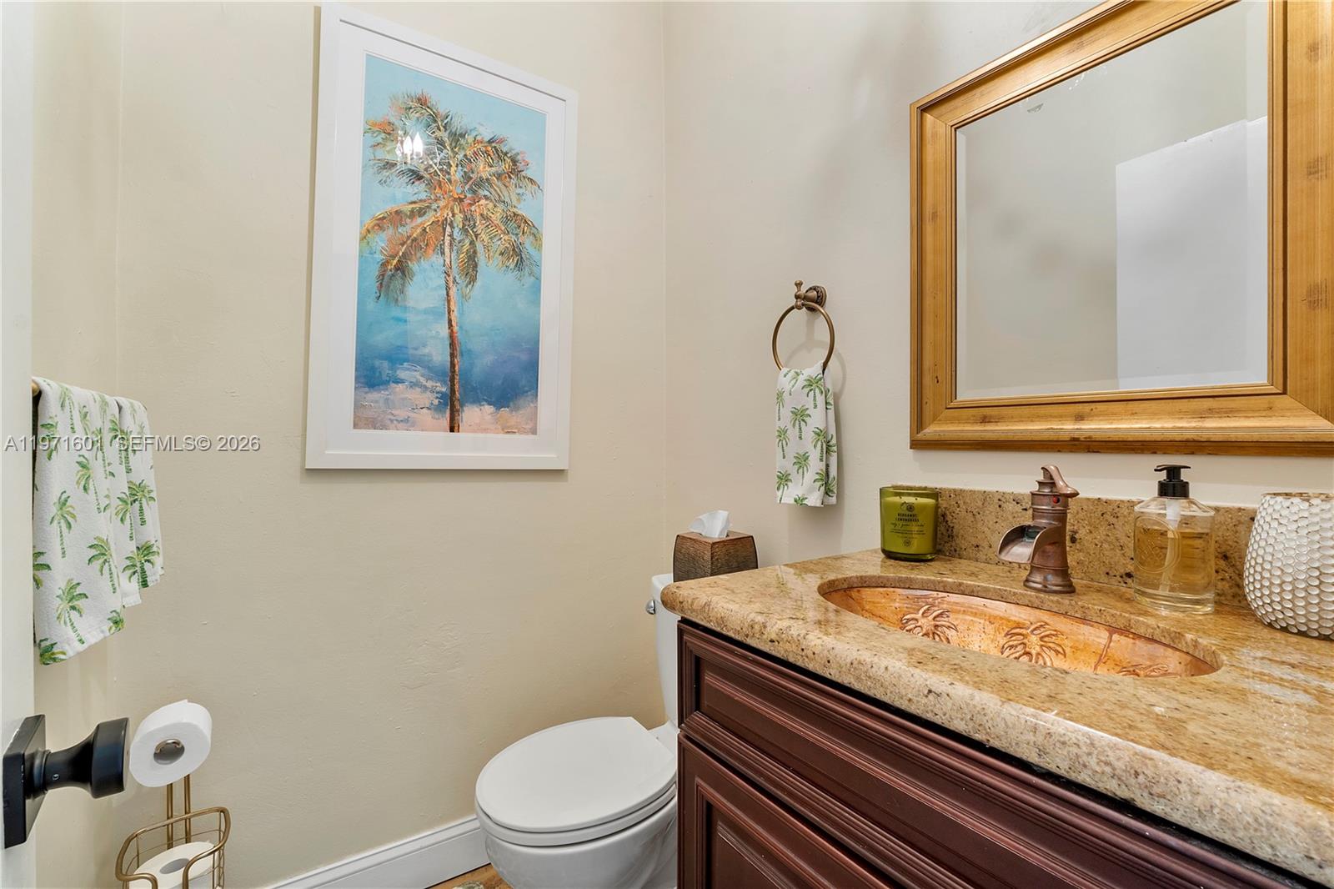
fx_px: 556
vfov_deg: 77.3
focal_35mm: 15
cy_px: 444
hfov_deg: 100.4
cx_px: 667
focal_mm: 10
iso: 160
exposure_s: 1/1.25
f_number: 11
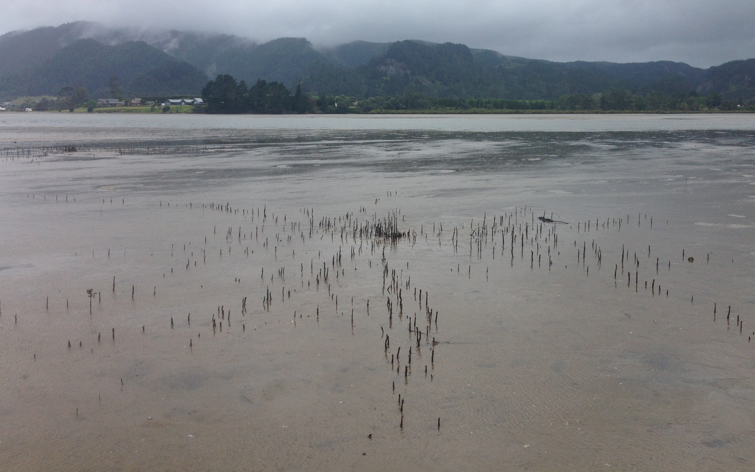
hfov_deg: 54.0
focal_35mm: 36
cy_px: 186
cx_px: 386
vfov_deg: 35.2
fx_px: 741
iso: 50
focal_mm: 4.12
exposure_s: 1/874
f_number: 2.4
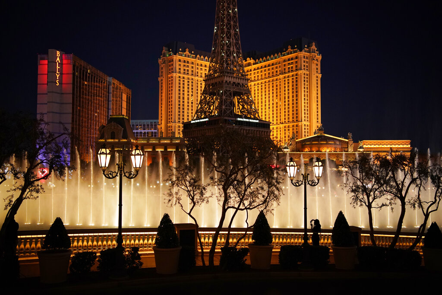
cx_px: 221
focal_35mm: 35
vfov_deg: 37.9
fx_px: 430
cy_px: 148
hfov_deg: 54.4
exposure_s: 1/200
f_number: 2.5
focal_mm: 35
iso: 2500
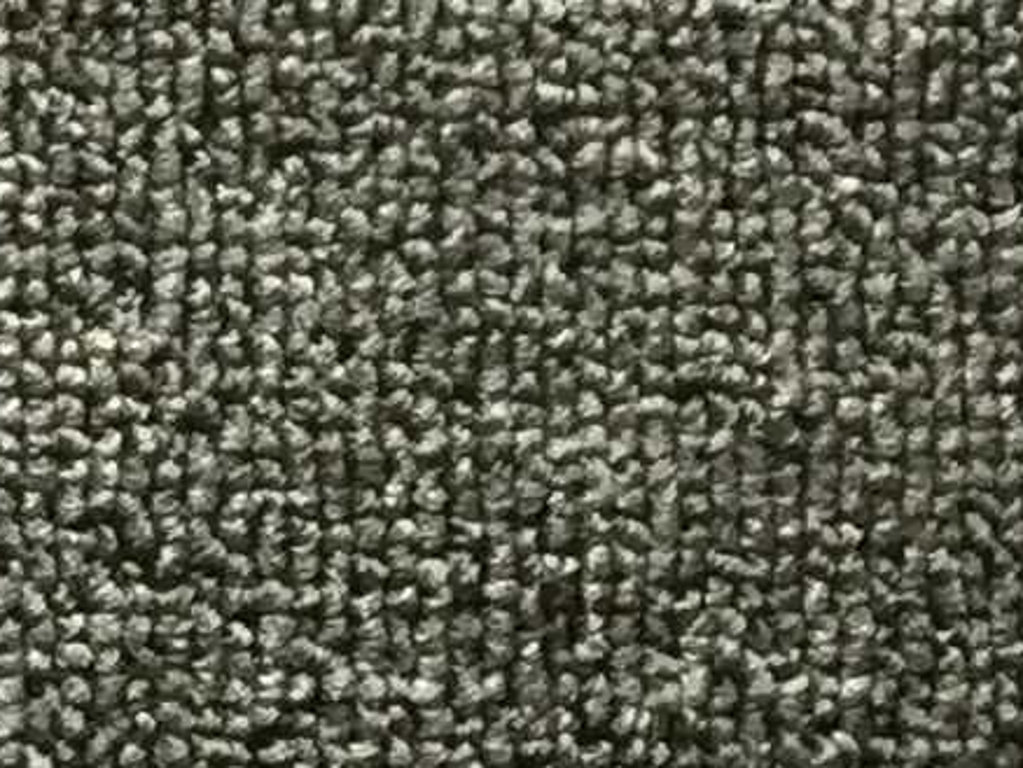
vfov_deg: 6.5
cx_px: -1677
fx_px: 6387
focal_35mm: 216
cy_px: 1916
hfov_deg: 8.2
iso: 40
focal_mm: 4.15
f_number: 2.2
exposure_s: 1/33
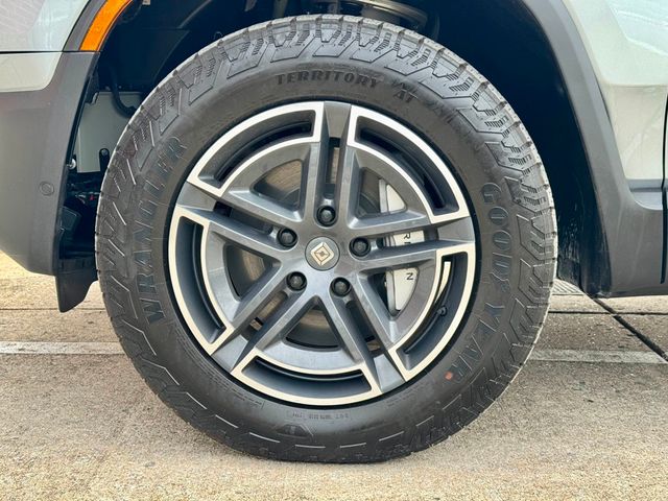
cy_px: 250
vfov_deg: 30.3
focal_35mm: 48
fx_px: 926
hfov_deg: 39.7
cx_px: 334
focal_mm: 6.76
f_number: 1.78
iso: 64
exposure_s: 1/425
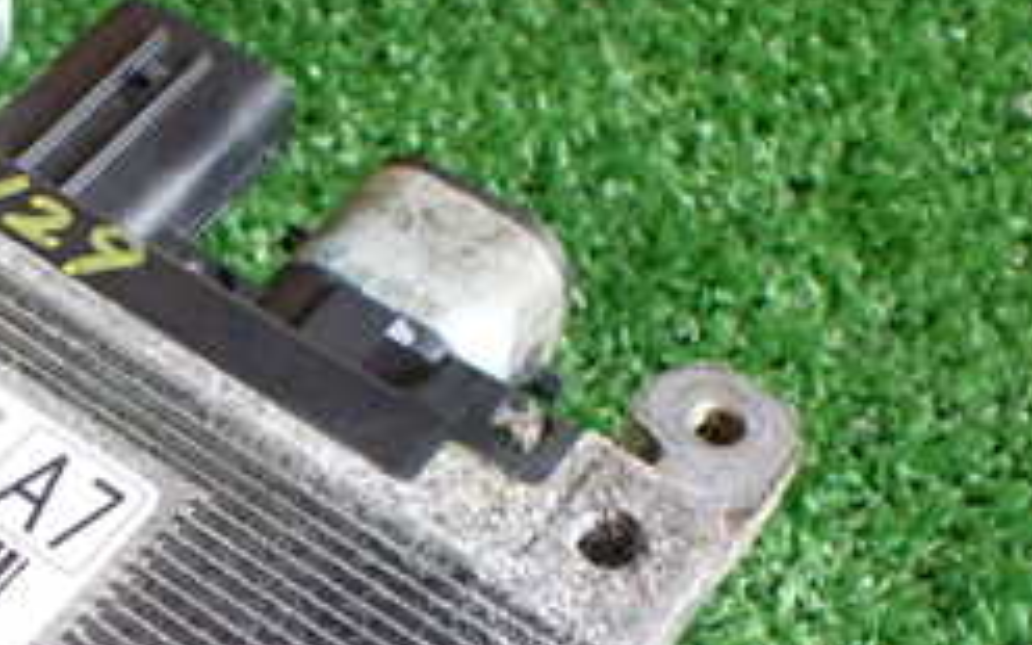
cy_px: 578
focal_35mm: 77
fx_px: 2166
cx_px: -54
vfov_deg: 16.7
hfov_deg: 25.2
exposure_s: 1/50
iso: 800
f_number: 2.3
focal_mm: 5.4
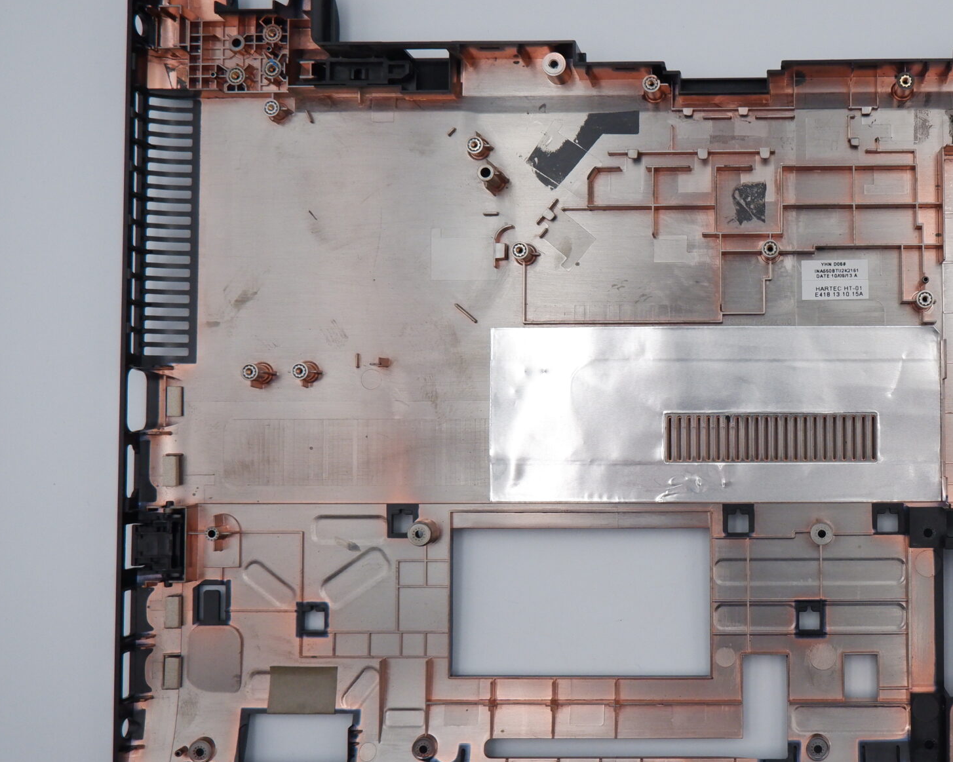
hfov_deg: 45.6
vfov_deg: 39.1
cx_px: 760
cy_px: 401
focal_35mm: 38
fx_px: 1072
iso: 1250
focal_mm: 15
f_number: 8
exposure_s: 1/480
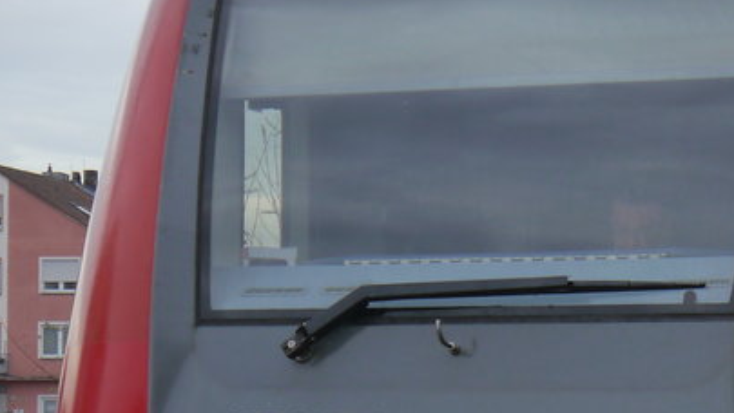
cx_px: 850
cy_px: 362
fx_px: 2511
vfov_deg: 9.4
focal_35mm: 129
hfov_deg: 16.1
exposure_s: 1/60
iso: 160
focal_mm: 20
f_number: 4.2
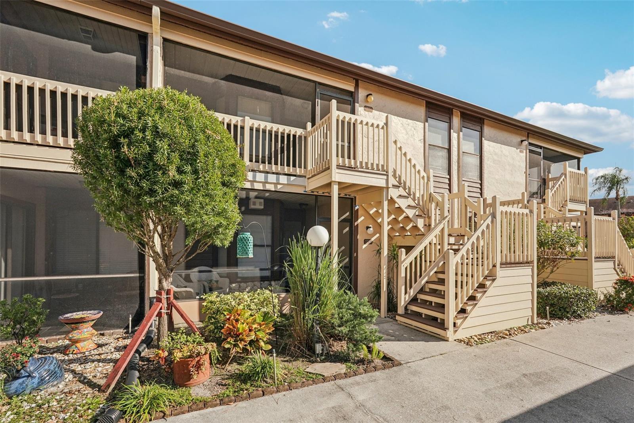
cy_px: 212
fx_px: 282
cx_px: 317
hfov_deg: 96.7
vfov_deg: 73.7
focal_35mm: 16
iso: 400
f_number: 8
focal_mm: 16
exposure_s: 1/640
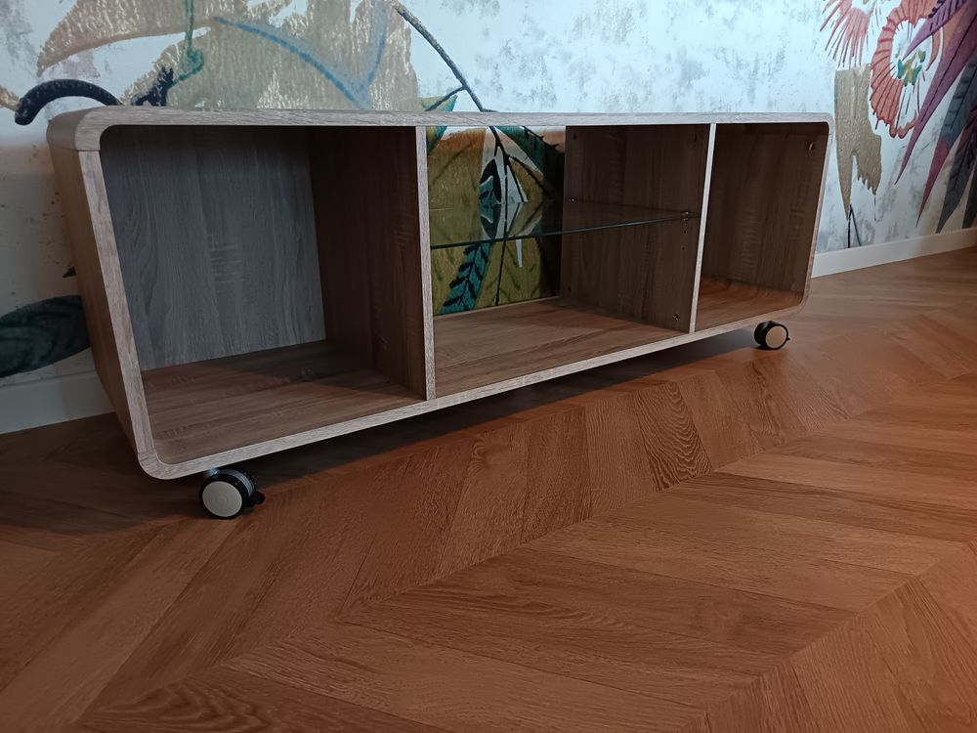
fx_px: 677
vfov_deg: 56.8
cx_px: 488
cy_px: 366
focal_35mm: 24
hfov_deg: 71.6
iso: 3705
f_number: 1.75
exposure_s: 1/25
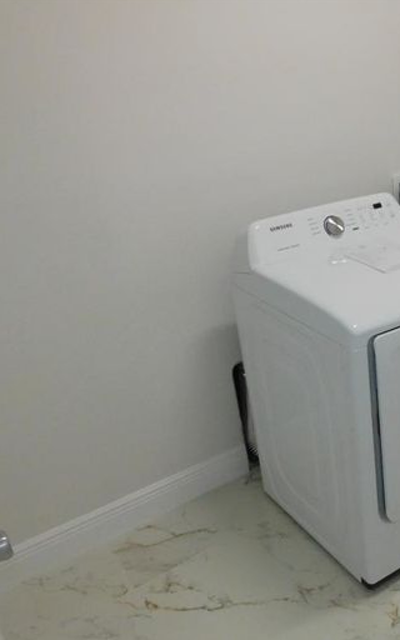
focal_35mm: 35
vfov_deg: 55.3
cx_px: 418
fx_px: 610
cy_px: 324
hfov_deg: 32.7
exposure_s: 1/50
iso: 400
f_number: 3.3
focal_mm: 4.3
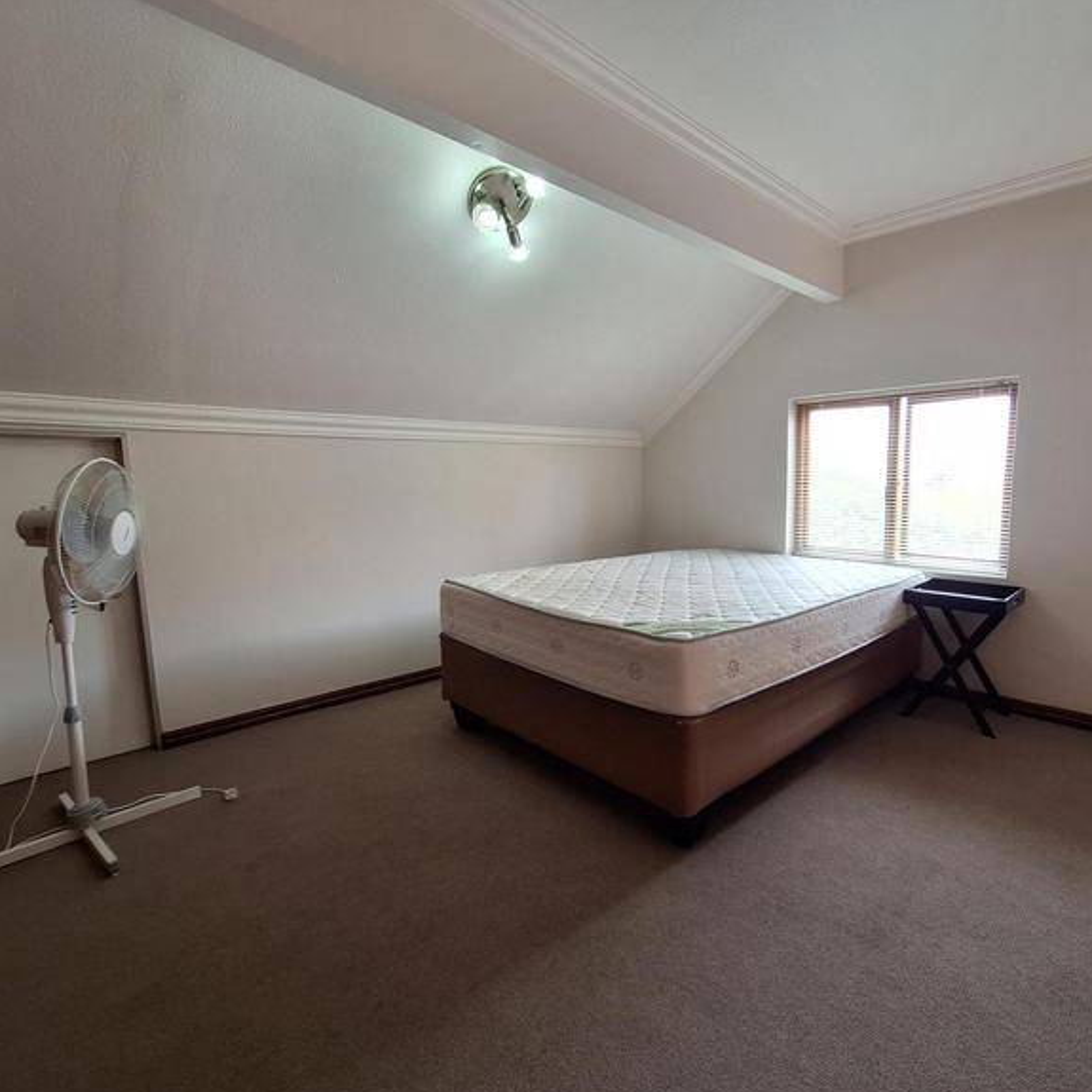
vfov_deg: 87.4
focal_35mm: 16
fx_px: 571
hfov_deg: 86.7
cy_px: 564
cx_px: 636
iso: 40
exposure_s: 1/50
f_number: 2.2
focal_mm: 1.74
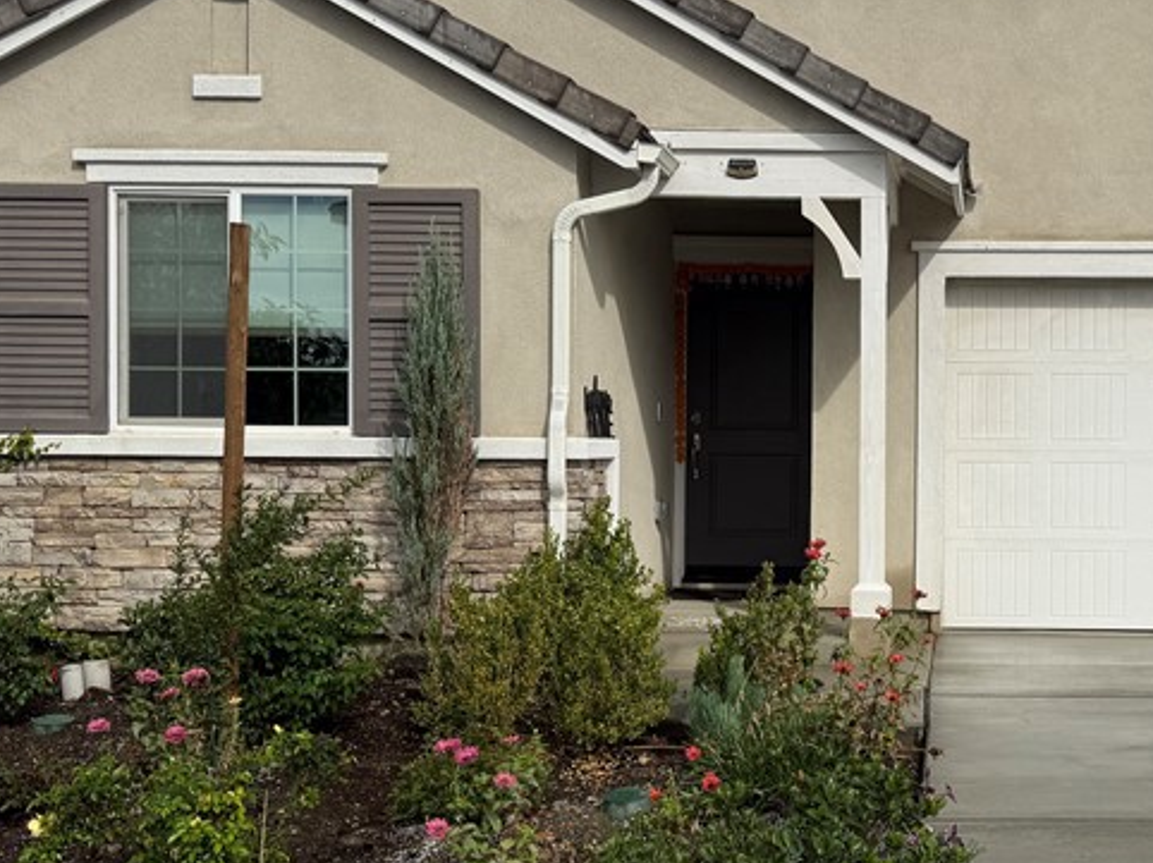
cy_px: 464
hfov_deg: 36.0
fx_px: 1698
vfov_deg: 28.5
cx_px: 957
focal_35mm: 51
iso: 80
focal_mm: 6.76
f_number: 1.78
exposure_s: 1/8130
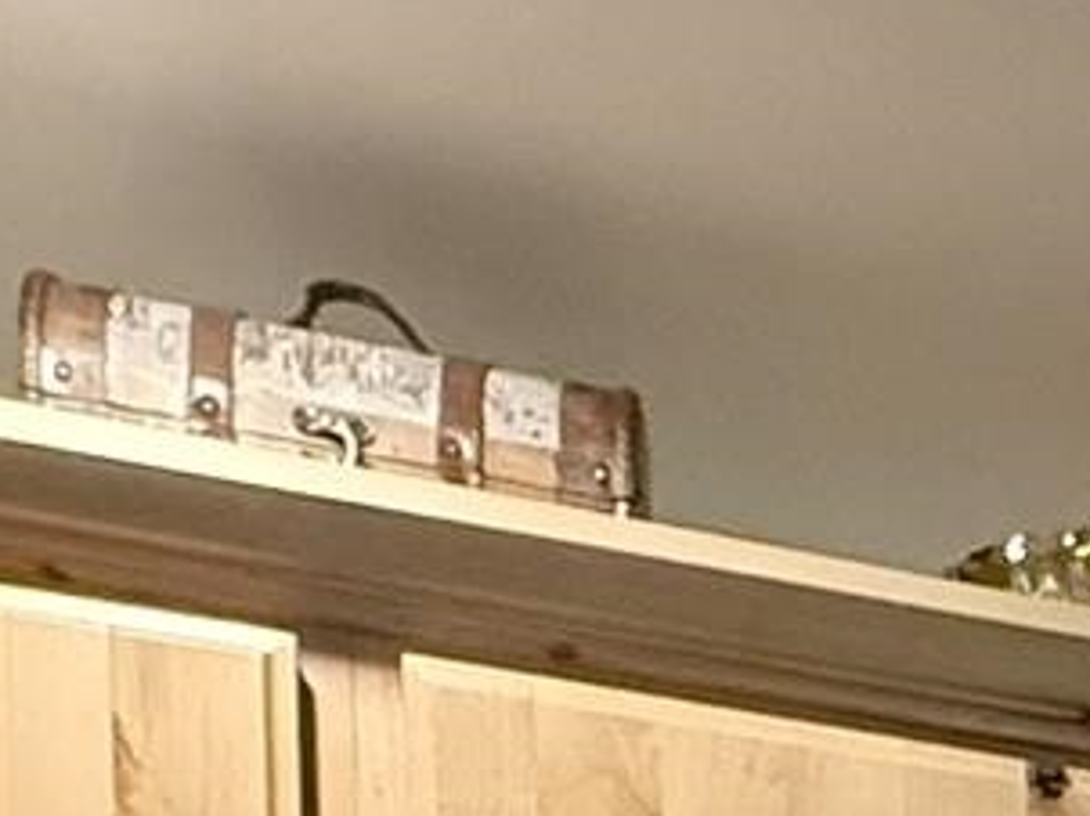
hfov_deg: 17.4
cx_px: 1866
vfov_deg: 10.9
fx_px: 2989
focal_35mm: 95
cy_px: 2387
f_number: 2.2
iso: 640
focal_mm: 2.22
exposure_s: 1/120
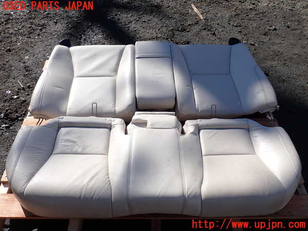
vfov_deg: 46.8
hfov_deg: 60.0
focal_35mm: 30
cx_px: 154
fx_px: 267
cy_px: 116
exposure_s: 1/160
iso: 100
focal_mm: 5.4
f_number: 9
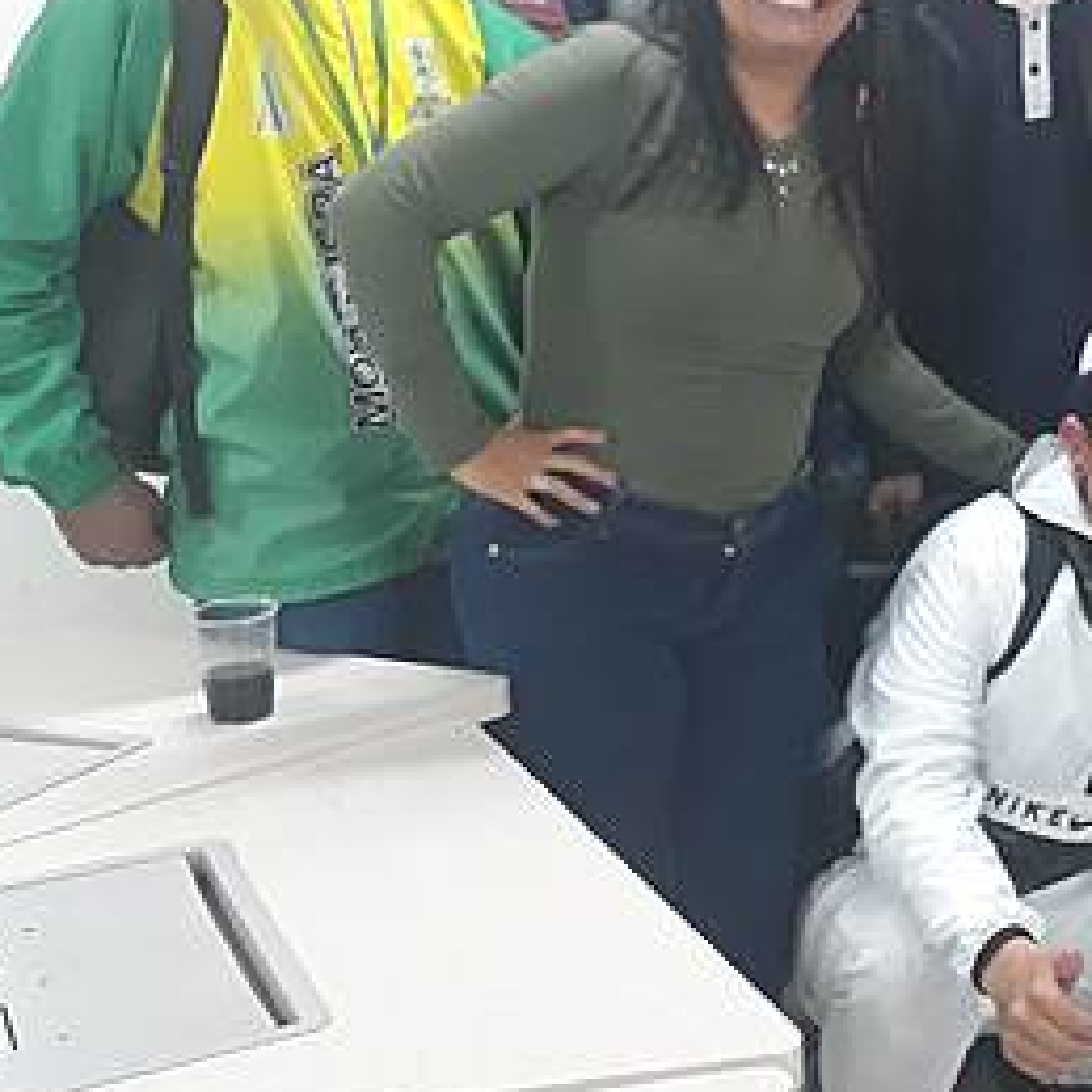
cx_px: 1159
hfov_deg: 27.0
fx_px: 2106
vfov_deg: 28.5
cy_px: 240
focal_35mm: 59
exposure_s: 1/15
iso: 160
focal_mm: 3.6
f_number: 1.9
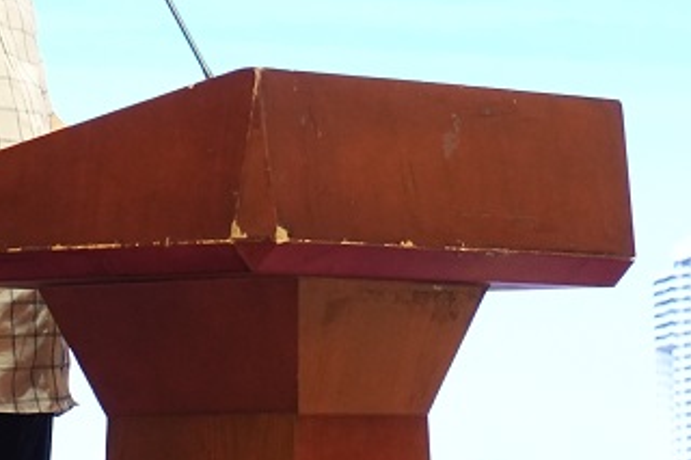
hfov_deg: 6.1
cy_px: -30
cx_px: 233
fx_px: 6465
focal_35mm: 337
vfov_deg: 4.1
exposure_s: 1/100
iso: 2500
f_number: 4
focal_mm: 72
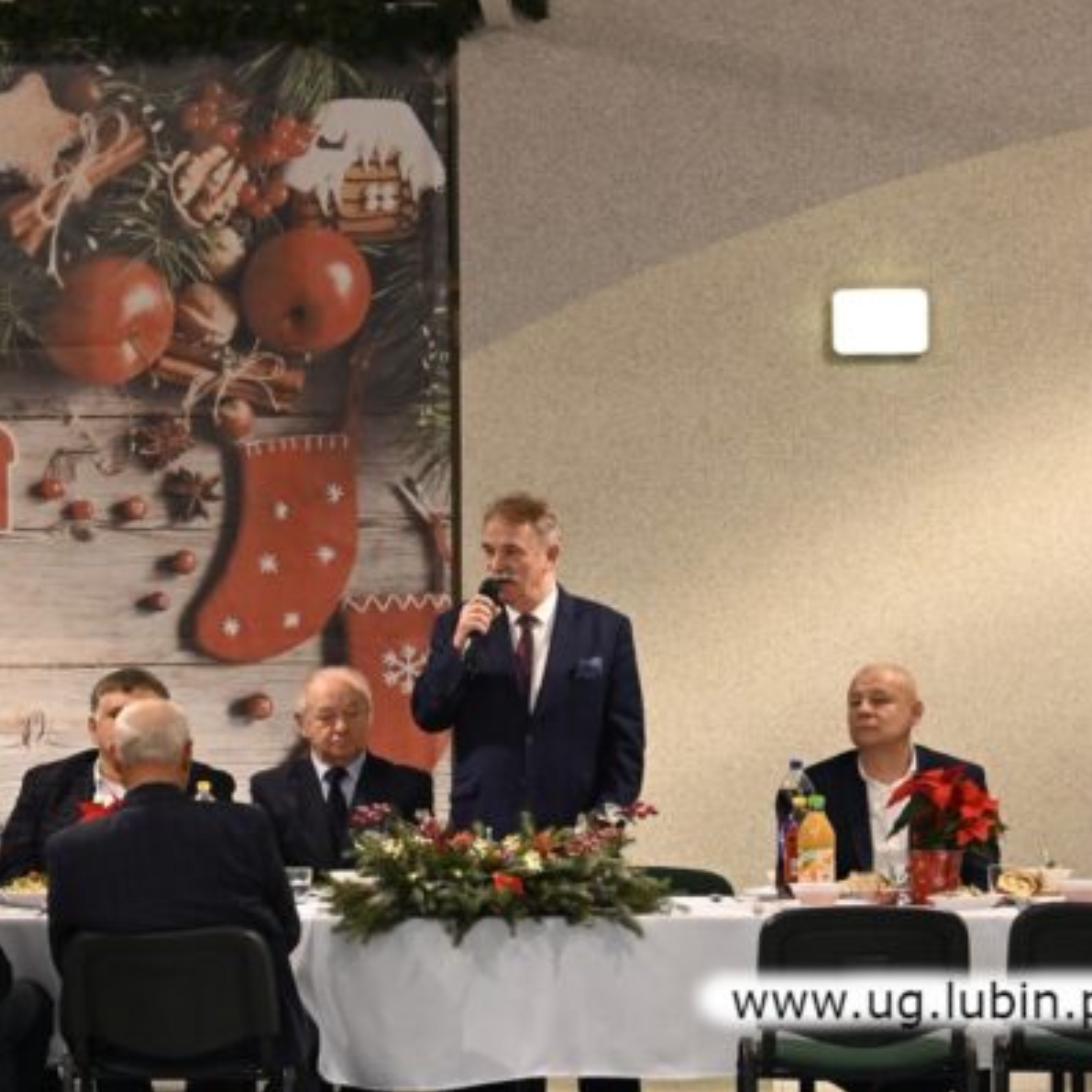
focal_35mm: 144
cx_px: 382
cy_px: 547
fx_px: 5139
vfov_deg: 12.1
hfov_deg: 12.1
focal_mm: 75
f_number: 2.8
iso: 1600
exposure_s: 1/125
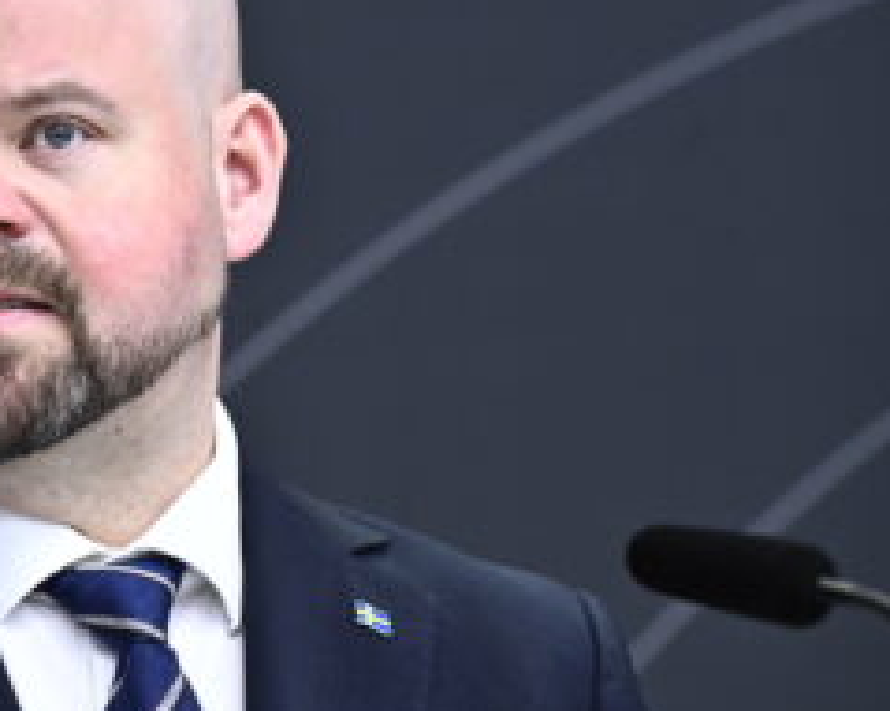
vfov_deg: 4.4
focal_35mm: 353
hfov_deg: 5.5
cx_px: 134
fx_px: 9294
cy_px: 220
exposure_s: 1/160
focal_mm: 200
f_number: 5.6
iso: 2500
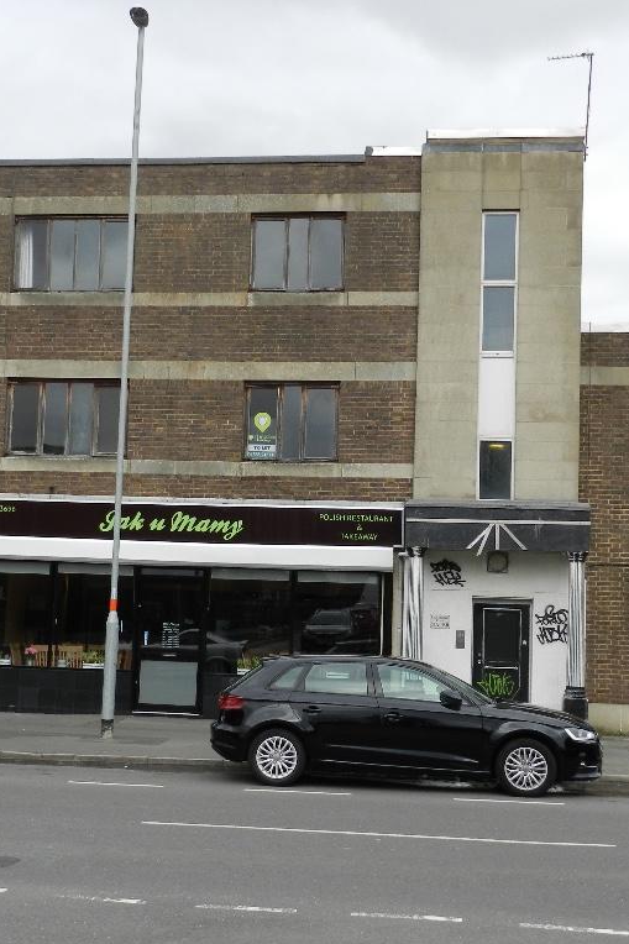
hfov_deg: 25.4
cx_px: 232
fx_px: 1390
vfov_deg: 37.5
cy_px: 472
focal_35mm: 53
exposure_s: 1/500
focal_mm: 6.7
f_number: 4
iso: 160
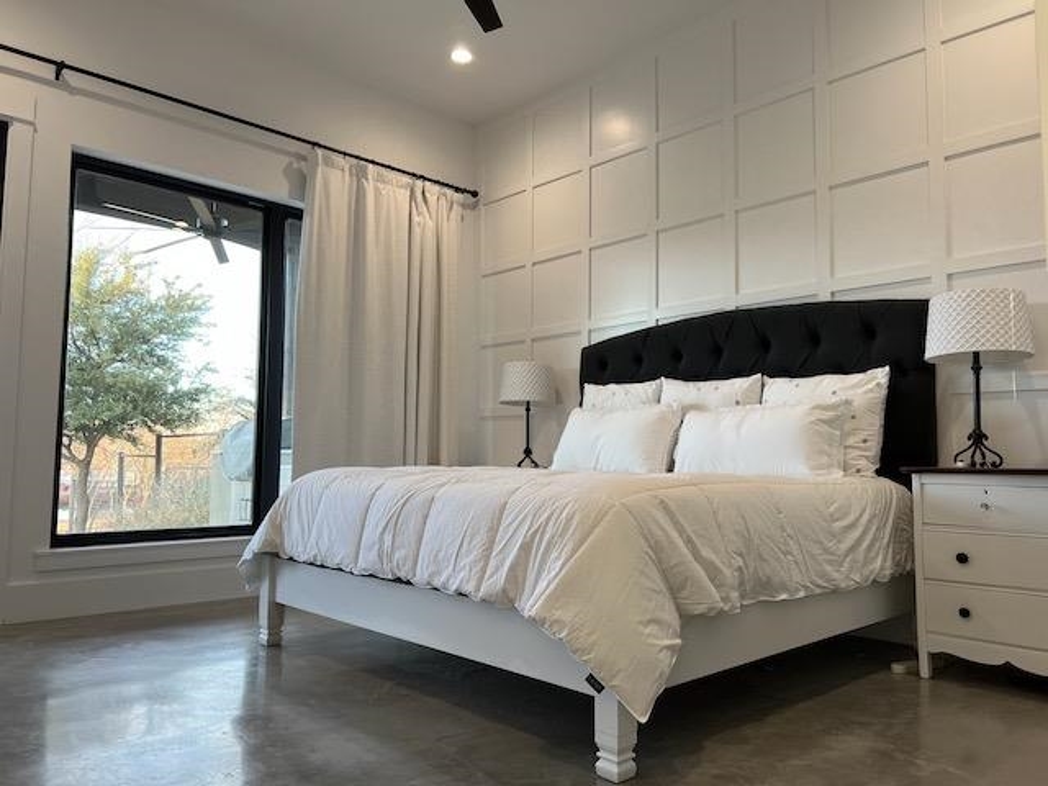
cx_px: 524
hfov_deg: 67.3
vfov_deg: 53.1
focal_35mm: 26
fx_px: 787
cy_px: 393
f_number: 1.5
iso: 64
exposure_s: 1/120
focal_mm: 5.7
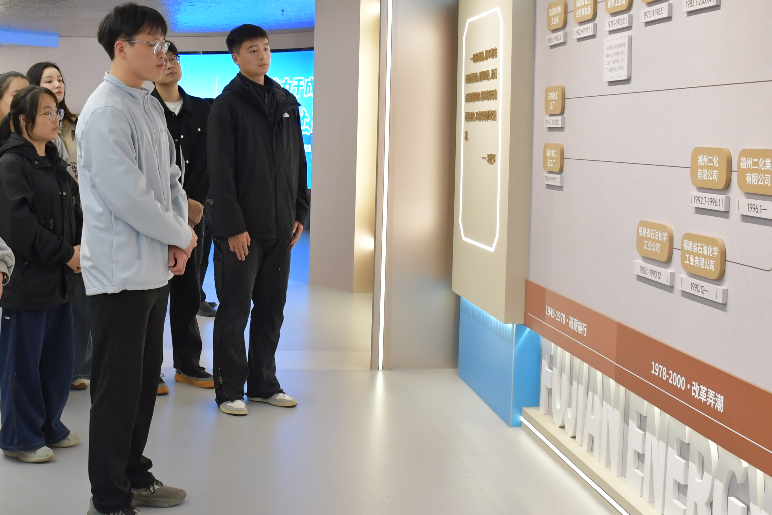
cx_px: 259
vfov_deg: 26.3
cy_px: 154
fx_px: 1093
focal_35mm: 51
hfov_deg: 38.5
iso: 1250
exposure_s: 1/100
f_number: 5
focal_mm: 18
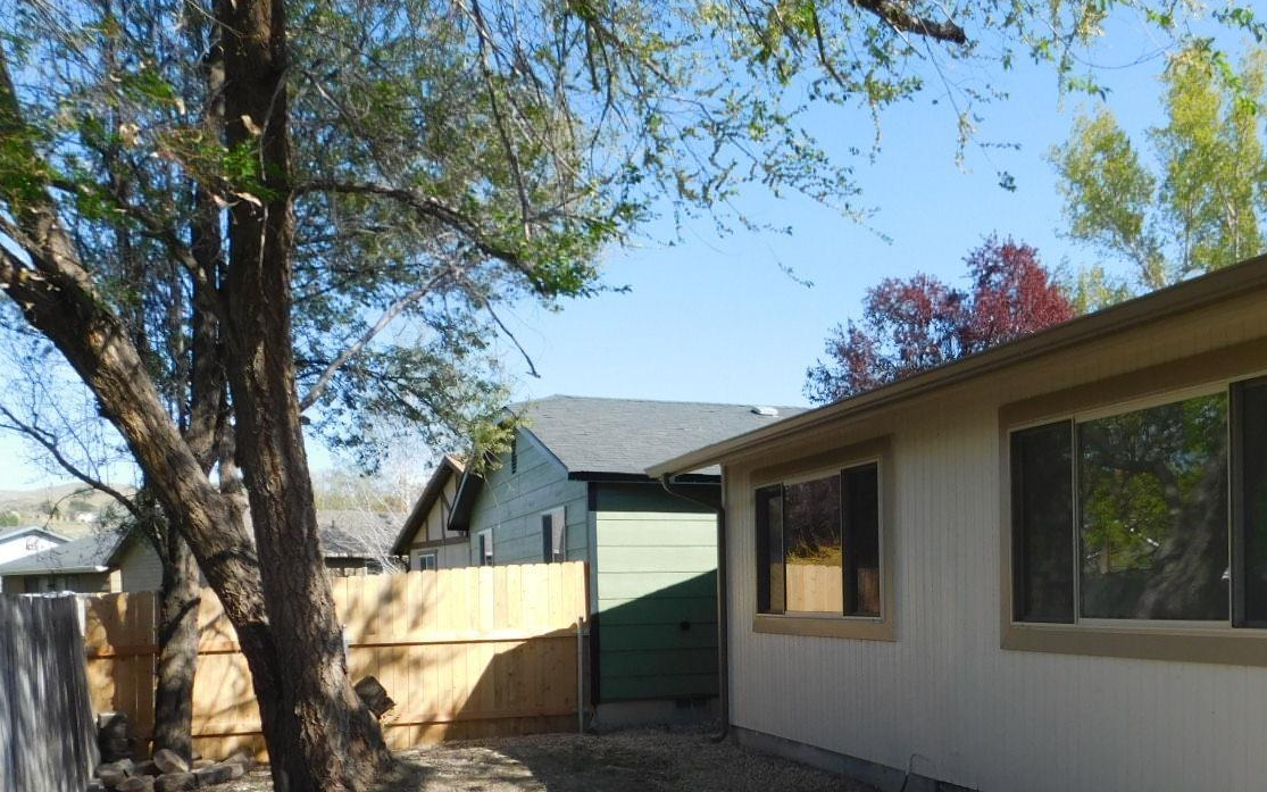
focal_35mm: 35
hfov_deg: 54.5
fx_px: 1209
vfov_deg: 35.1
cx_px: 819
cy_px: 637
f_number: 3
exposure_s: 1/1000
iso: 125
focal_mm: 4
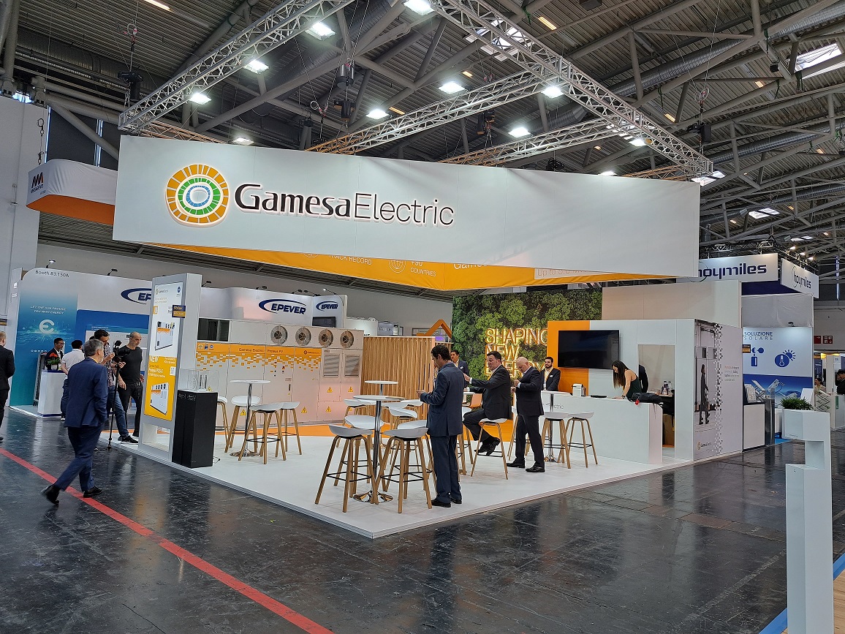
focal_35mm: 24
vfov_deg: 56.8
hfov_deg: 71.6
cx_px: 422
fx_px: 586
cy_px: 317
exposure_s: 1/100
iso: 50
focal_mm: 5.23
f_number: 1.8
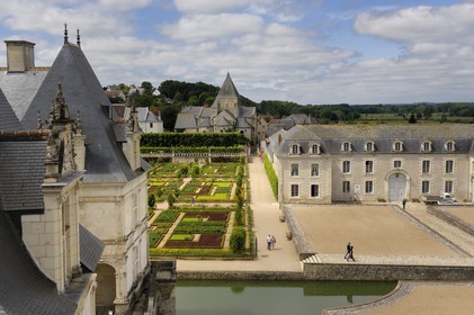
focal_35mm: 42
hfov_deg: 46.4
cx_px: 237
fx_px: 553
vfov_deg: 31.8
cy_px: 158
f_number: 9
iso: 100
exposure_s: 1/160
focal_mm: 28
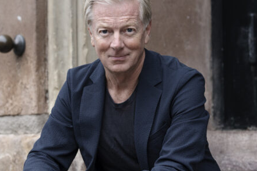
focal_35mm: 148
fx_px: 1056
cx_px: 110
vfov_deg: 9.3
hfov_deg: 13.9
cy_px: 112
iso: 400
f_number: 3.5
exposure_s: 1/320
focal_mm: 85
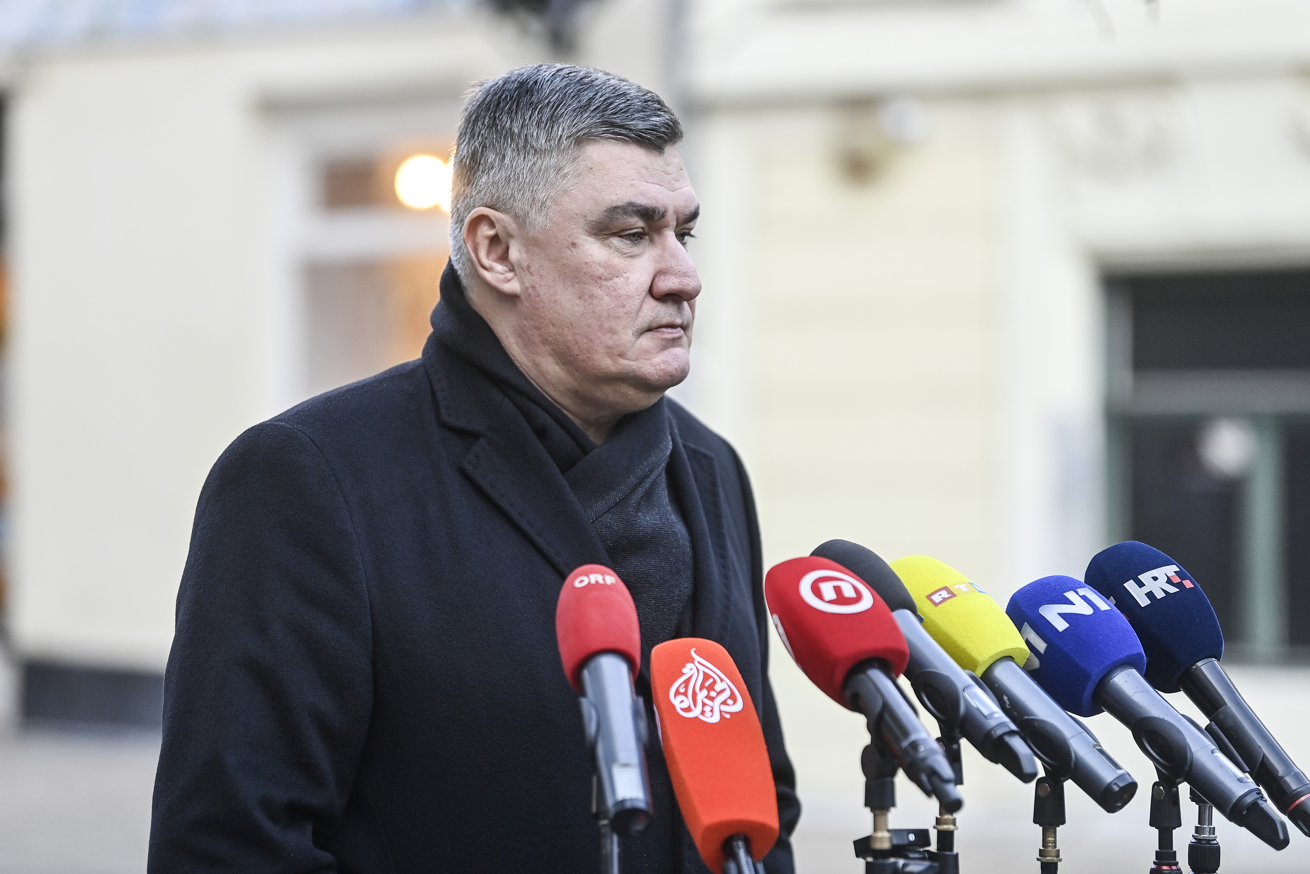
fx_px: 5094
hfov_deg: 14.7
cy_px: 437
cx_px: 655
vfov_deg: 9.8
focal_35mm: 140
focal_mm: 140
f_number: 2.8
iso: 800
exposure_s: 1/1250
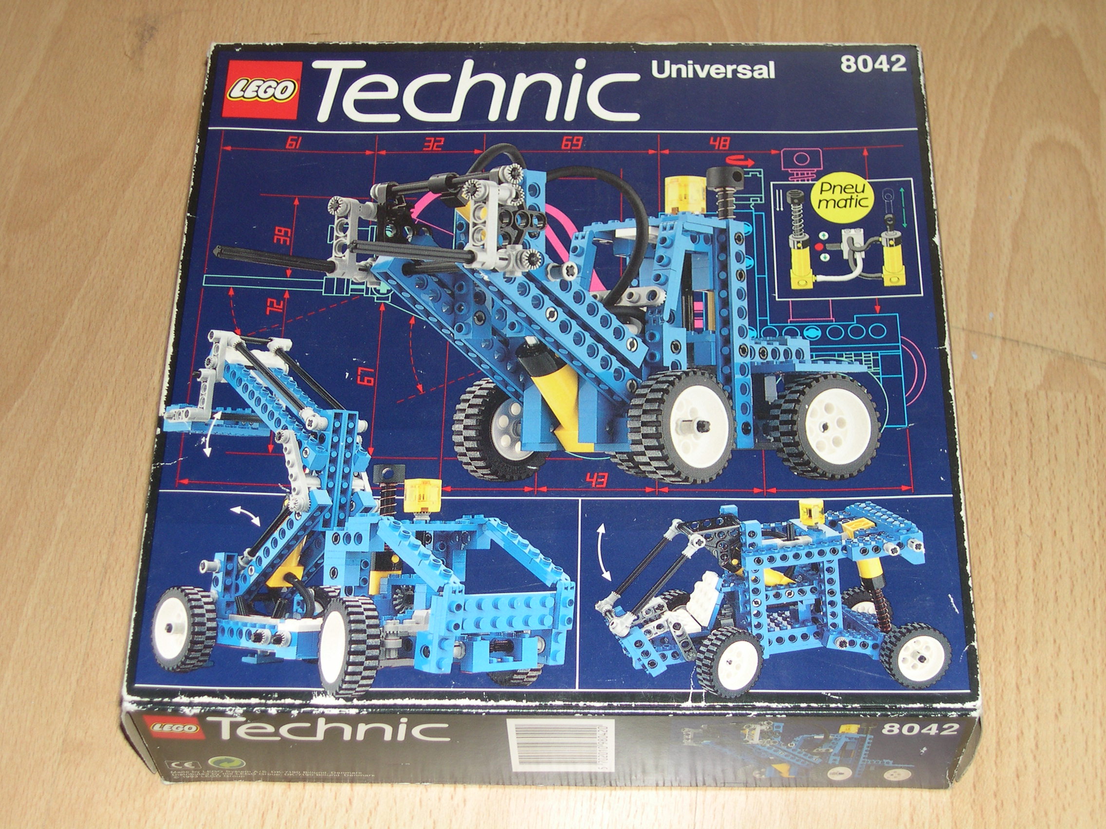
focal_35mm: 62
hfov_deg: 31.2
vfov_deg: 23.7
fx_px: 1981
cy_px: 414
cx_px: 553
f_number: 3.5
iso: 100
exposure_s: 1/60
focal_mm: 13.2
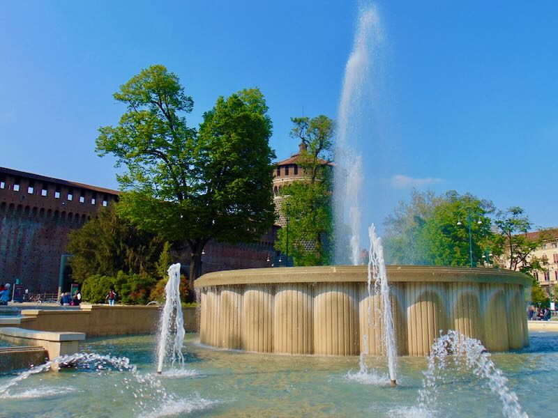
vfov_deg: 42.9
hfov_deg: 55.4
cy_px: 209
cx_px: 279
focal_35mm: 33
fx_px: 532
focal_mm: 5.8
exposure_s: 1/200
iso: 80
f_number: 8.2
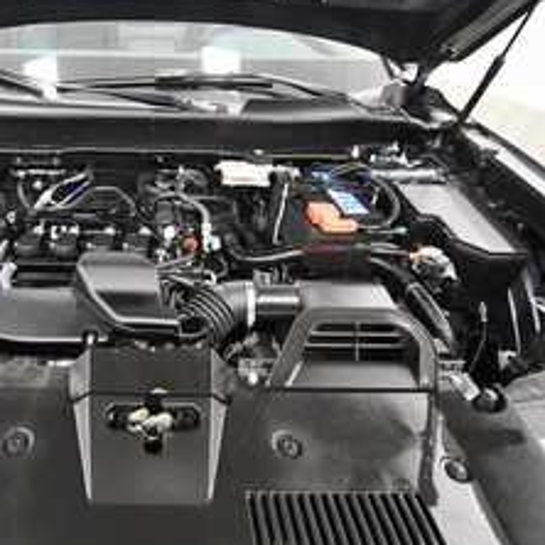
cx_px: 155
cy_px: 237
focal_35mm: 23
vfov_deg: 67.0
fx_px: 410
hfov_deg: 64.3
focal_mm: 10
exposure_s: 1/100
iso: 3200
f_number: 4.5
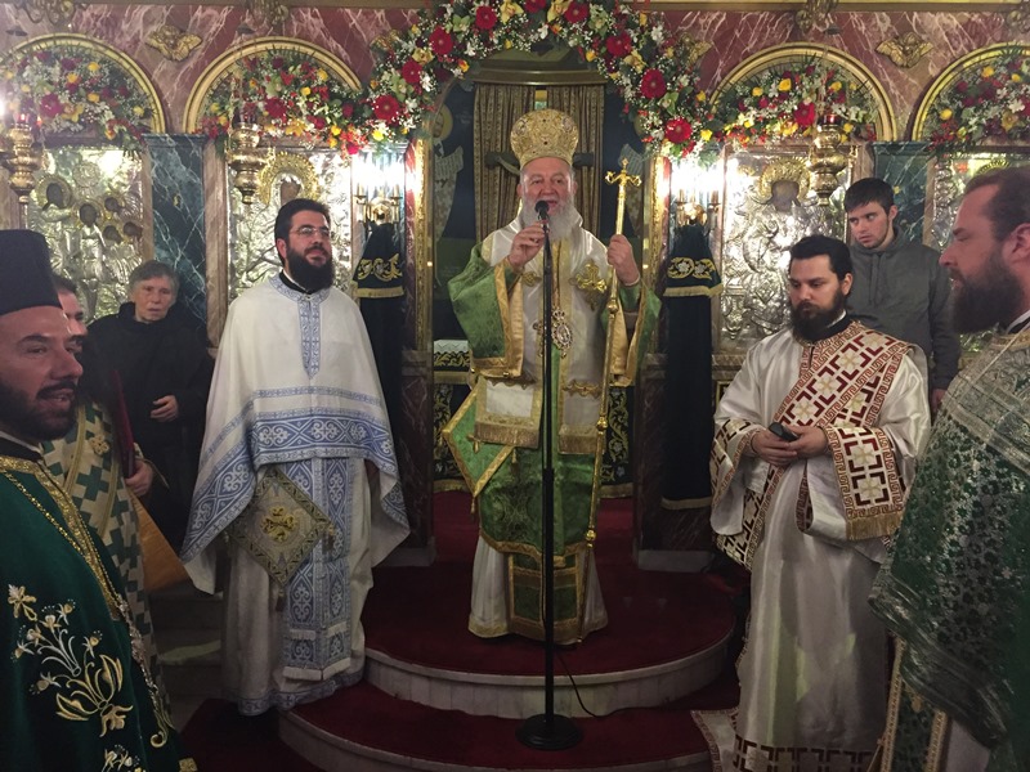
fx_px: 863
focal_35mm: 29
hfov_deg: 61.7
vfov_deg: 48.2
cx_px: 515
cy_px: 386
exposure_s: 1/33
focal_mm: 4.15
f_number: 2.2
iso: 250
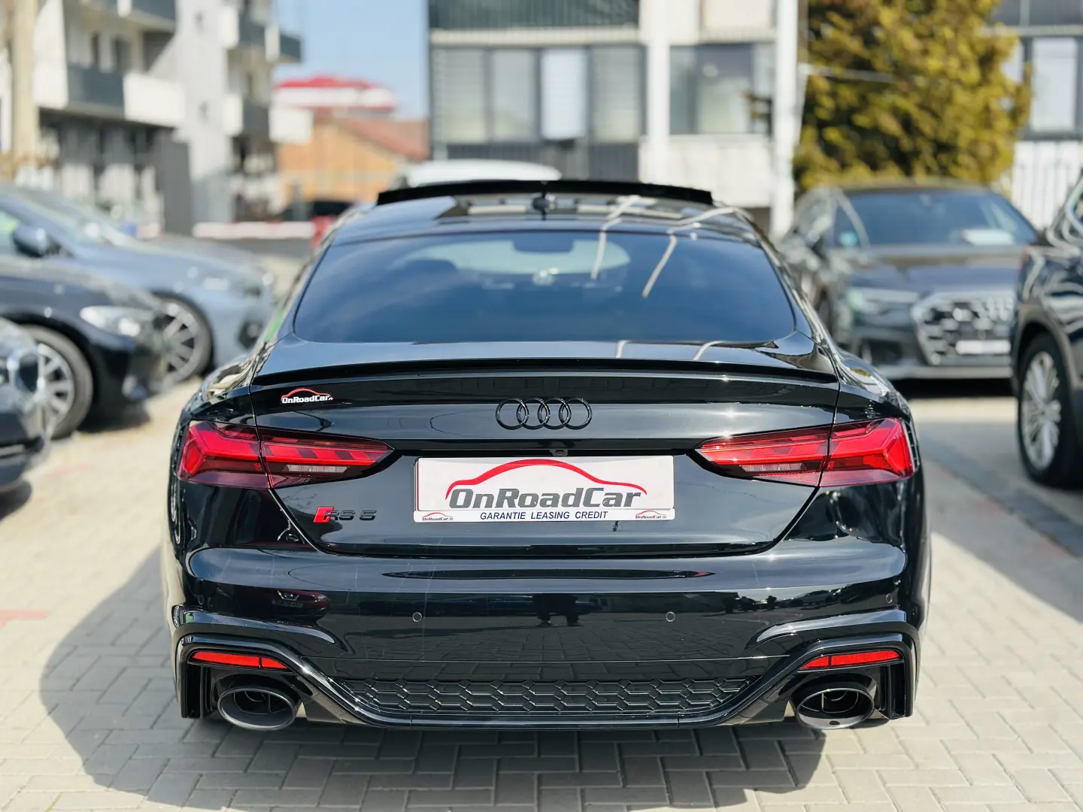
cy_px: 406
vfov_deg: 30.3
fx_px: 1502
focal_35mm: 48
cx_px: 542
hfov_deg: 39.7
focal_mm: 6.86
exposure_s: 1/2358
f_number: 1.78
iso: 100
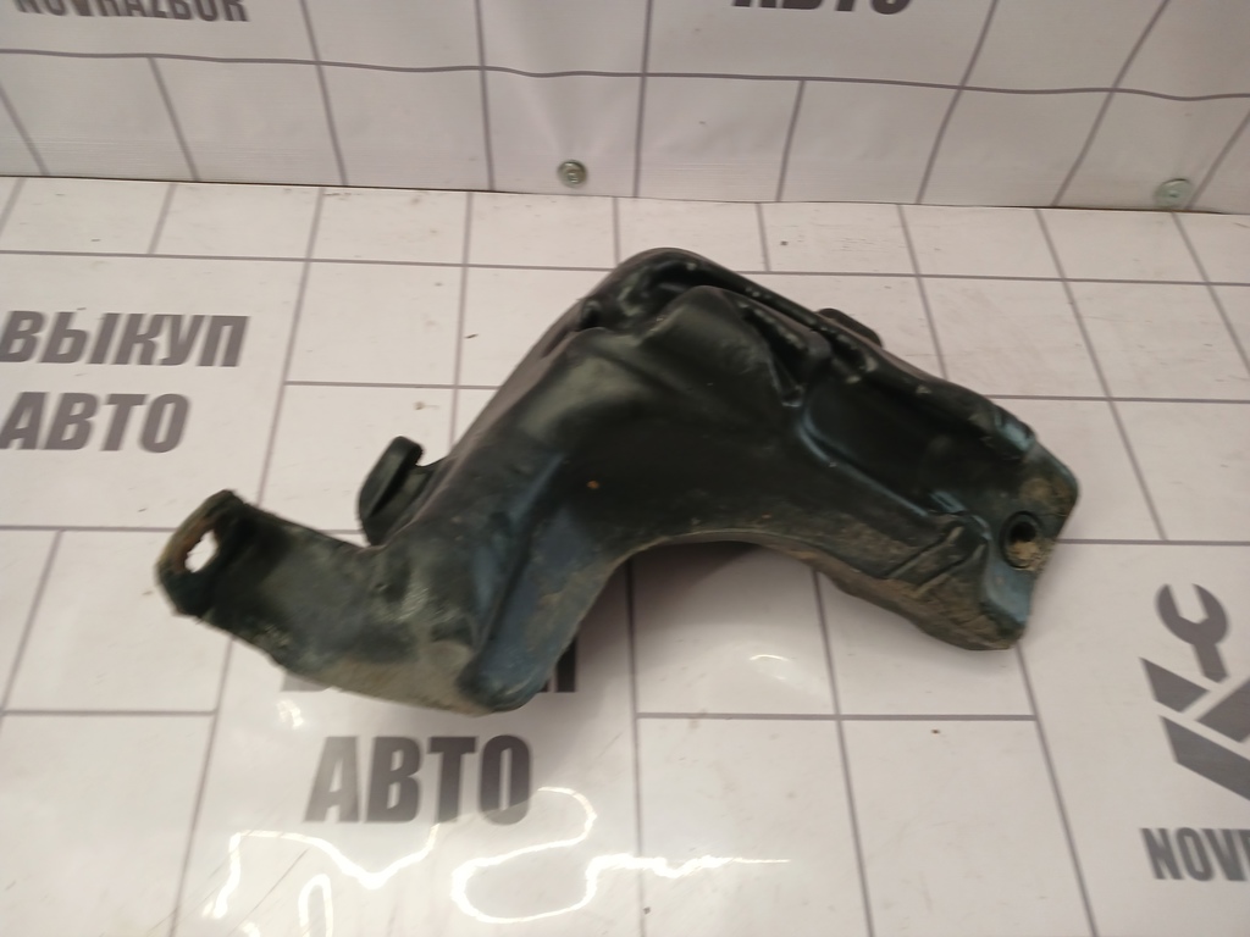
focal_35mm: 27
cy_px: 468
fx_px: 975
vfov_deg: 51.4
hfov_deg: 65.3
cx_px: 625
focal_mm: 4
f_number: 1.8
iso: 100
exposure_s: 1/50
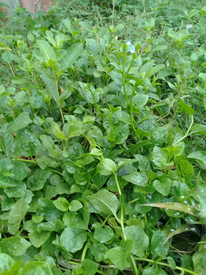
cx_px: 103
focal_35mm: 31
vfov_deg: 58.4
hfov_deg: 45.4
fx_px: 246
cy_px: 138
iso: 64
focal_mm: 3.3
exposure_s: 1/50
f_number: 2.2
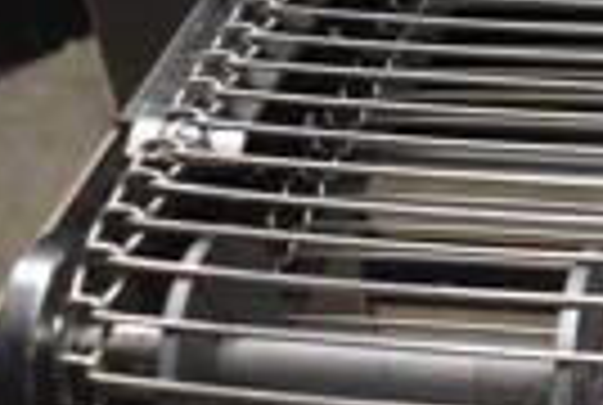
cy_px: 220
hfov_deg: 15.1
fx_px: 2065
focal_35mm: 123
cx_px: 976
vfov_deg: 11.2
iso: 2500
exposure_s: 1/125
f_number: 3.5
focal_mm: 18
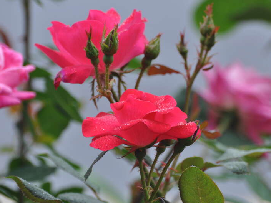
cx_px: 134
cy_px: 102
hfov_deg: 4.7
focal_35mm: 425
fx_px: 3328
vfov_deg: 3.5
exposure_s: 1/125
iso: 400
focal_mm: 260
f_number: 7.1
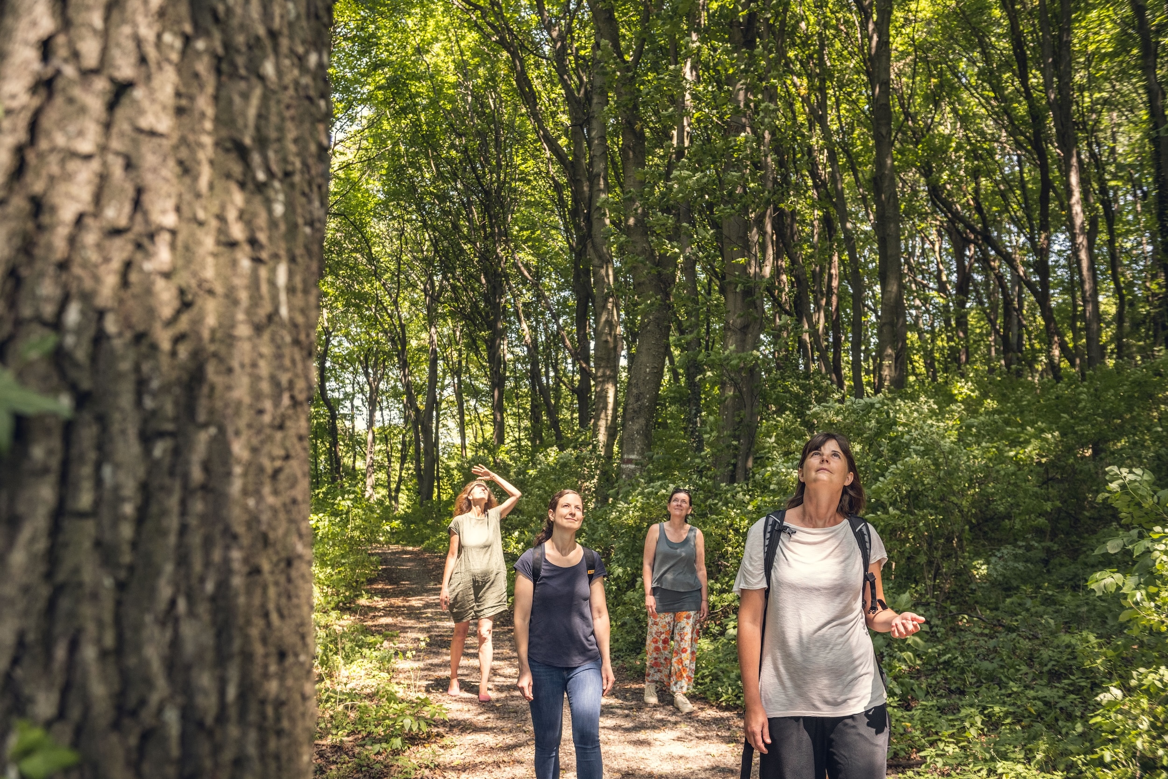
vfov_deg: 41.1
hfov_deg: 58.7
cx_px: 584
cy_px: 390
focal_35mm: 32
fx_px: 1038
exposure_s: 1/160
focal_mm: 32
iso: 400
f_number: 5
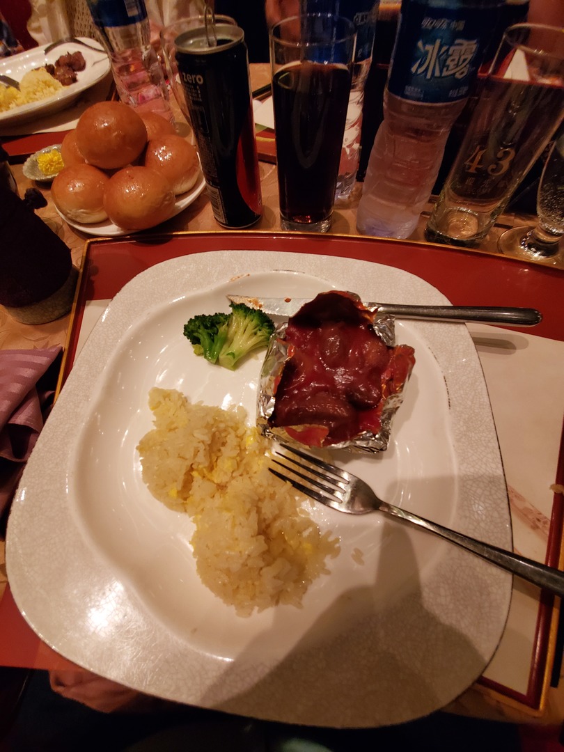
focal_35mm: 13
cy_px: 376
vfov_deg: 106.2
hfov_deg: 89.9
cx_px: 282
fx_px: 282
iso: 640
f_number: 2.2
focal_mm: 1.8
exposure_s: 1/33
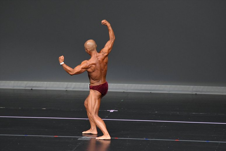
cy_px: 76
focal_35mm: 315
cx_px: 113
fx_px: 1977
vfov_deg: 4.4
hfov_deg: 6.5
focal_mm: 210
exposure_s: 1/400
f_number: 5.6
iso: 4000
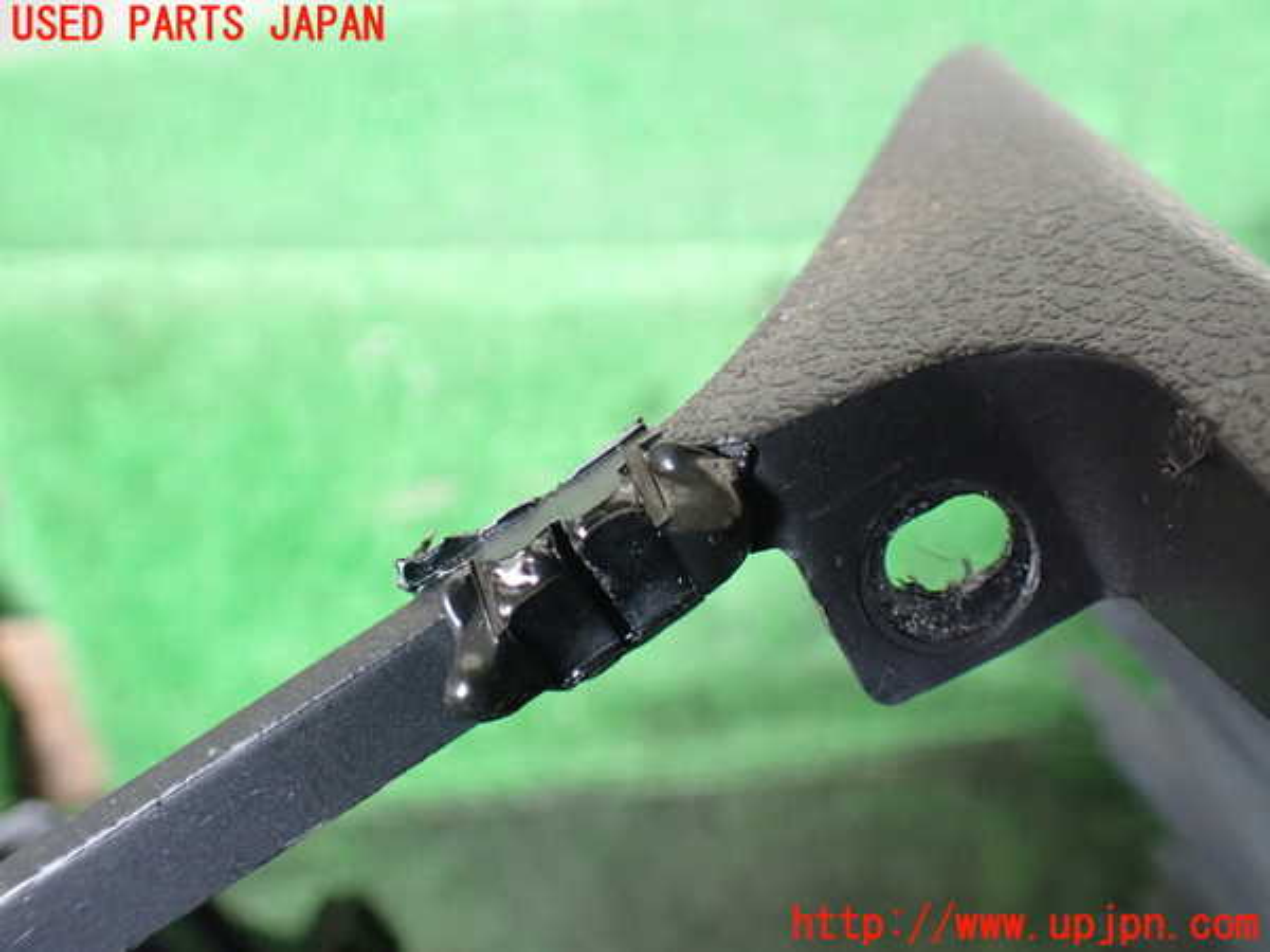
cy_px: 476
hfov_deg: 60.0
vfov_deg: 46.8
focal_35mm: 30
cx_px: 635
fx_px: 1101
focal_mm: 5.4
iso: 800
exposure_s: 1/60
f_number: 2.3
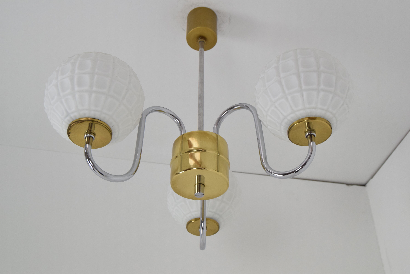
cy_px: 137
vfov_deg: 34.3
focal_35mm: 39
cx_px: 205
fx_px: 444
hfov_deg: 49.5
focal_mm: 26
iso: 1600
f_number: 8
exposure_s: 1/250
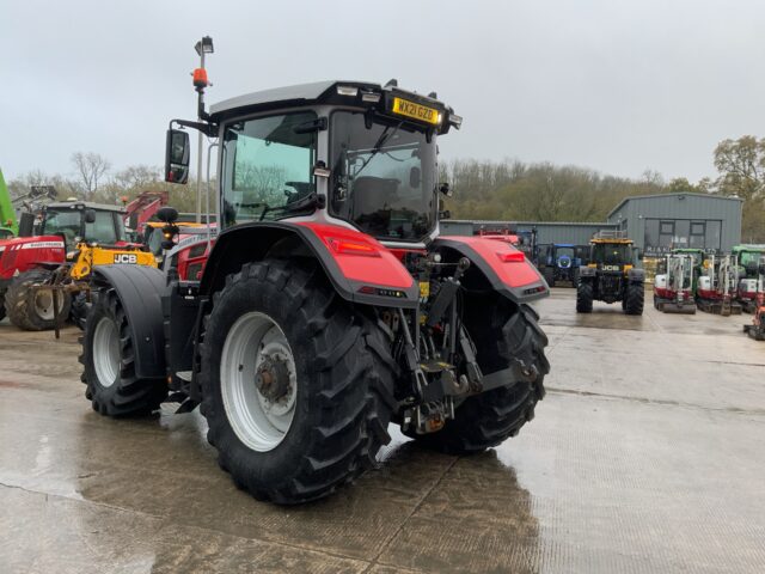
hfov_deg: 61.7
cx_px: 382
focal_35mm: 29
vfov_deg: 48.2
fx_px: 641
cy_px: 287
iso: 50
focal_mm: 3
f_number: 1.8
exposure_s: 1/60
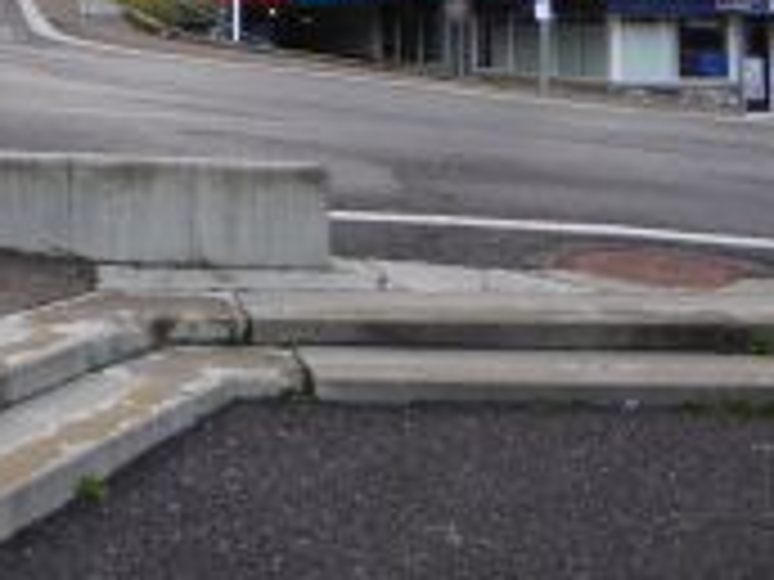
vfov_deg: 23.8
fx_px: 1297
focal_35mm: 58
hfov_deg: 29.9
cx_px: -76
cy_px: -40
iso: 125
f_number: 3.3
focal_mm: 4.3
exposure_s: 1/60
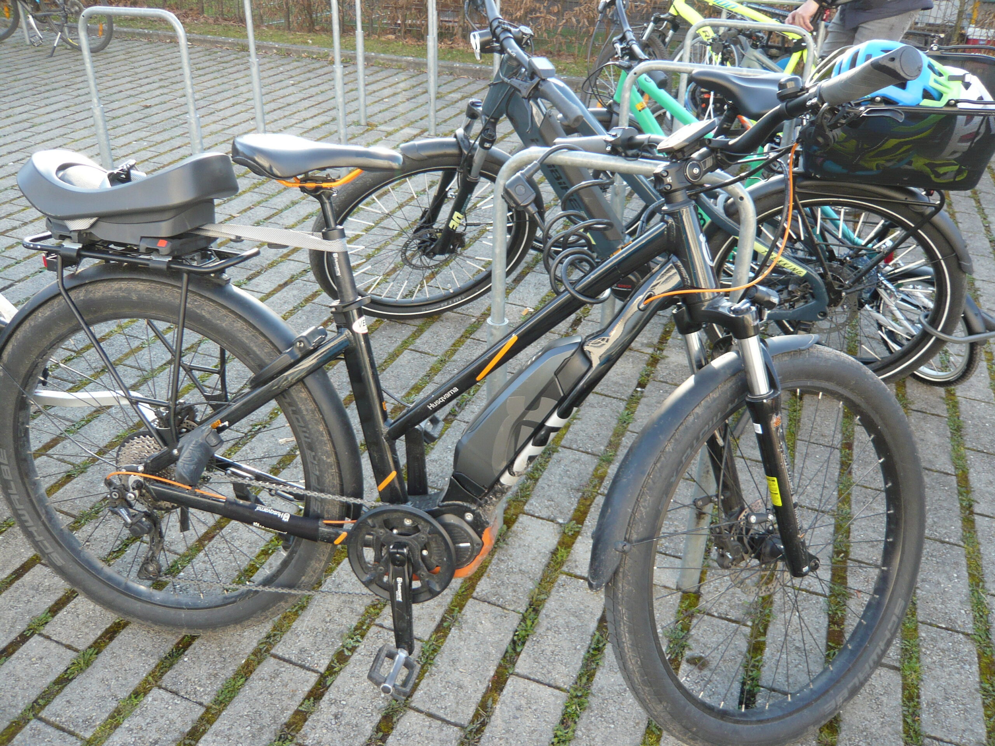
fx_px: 805
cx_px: 498
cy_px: 373
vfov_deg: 49.7
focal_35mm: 28
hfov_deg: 63.4
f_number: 2.8
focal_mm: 4.6
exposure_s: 1/80
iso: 100
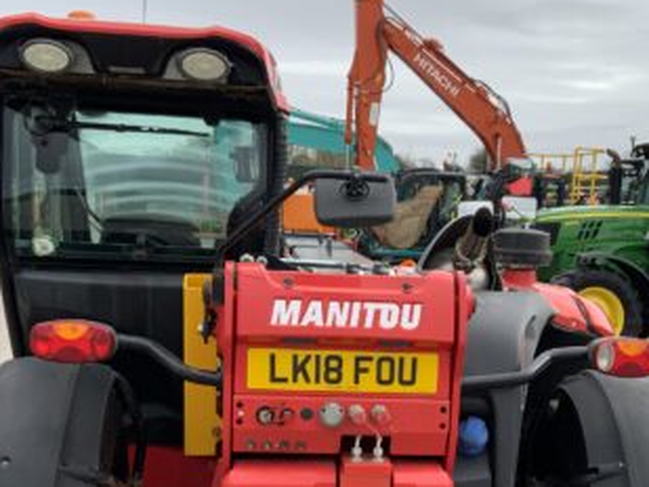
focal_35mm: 60
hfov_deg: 32.0
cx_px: 418
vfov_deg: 24.1
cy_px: 380
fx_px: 1125
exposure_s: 1/1168
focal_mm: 3
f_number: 1.8
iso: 16
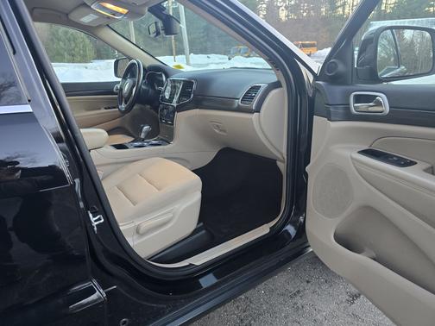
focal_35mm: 23
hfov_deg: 73.9
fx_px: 289
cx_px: 218
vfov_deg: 58.9
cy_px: 163
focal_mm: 6.3
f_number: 1.7
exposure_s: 1/120
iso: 320
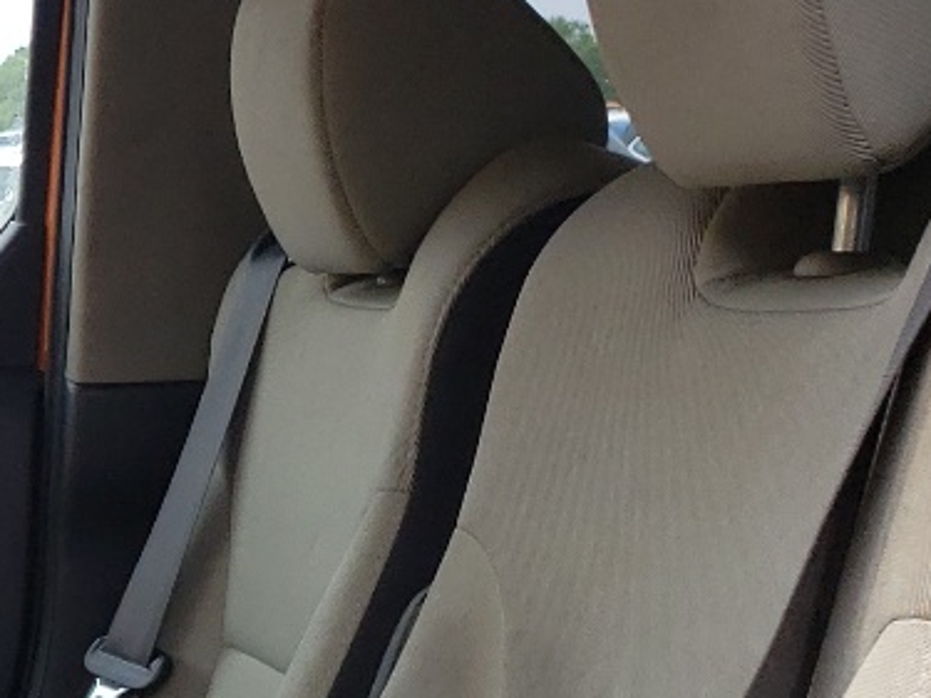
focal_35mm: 111
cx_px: -770
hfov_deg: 15.2
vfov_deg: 13.0
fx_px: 2984
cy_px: 802
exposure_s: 1/667
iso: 50
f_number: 1.5
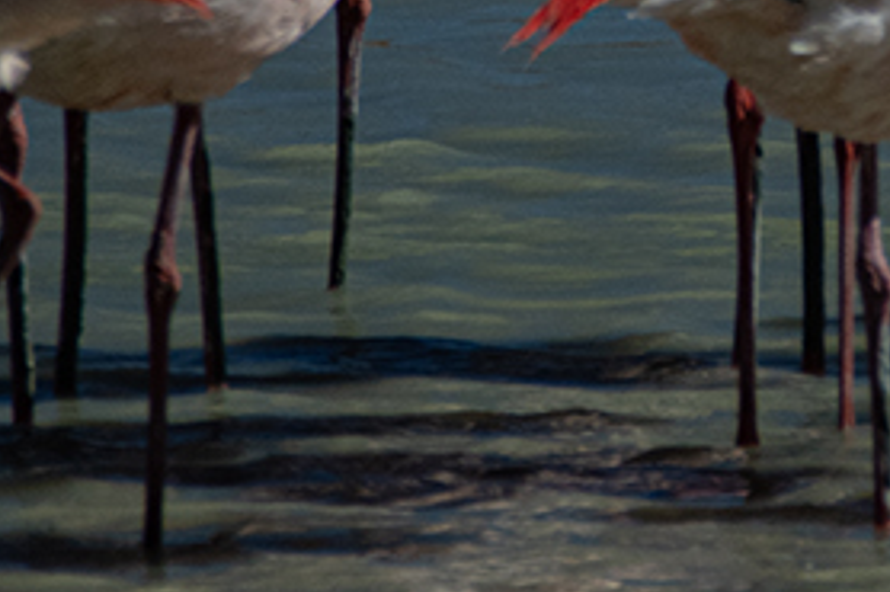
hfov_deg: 0.6
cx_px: 874
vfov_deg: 0.4
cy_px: -64
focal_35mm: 3238
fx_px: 80000
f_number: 11
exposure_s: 1/640
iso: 500
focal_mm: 600
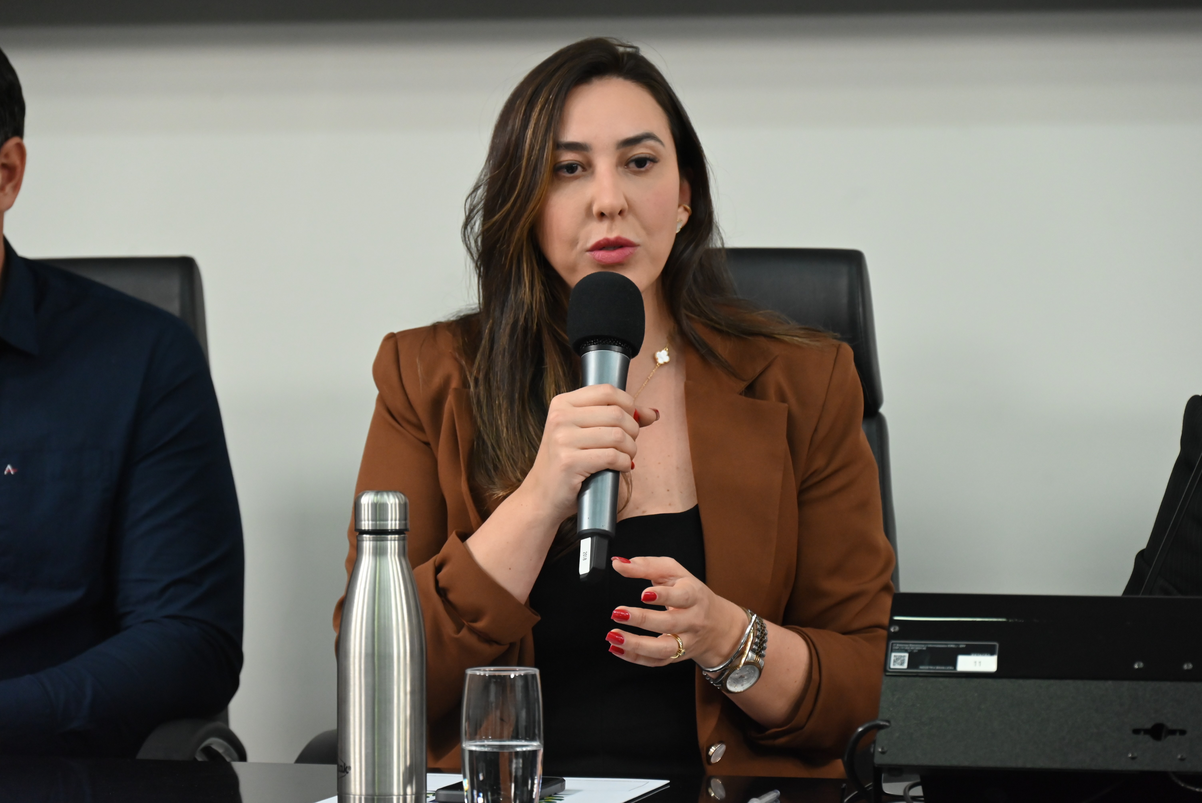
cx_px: 601
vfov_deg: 10.2
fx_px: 4509
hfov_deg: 15.2
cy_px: 402
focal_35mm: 135
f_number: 6.3
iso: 3200
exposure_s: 1/250
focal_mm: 135
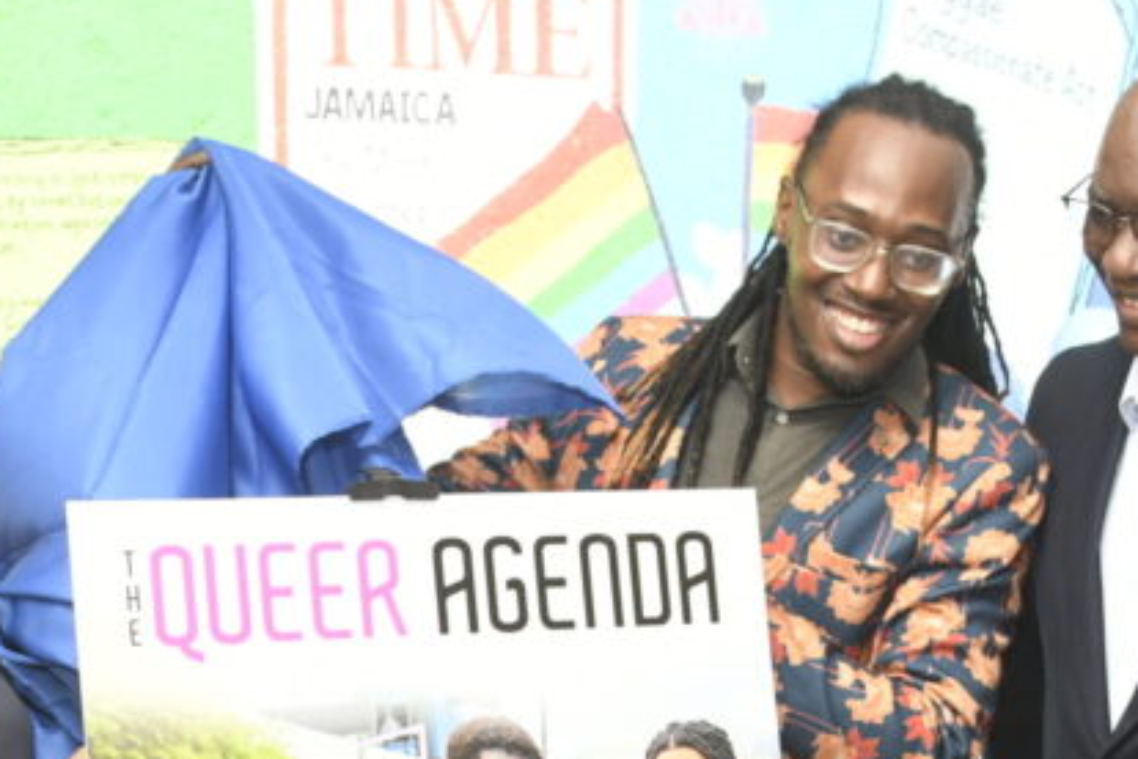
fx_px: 2813
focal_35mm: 89
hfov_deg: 22.7
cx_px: 357
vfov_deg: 15.0
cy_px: 793
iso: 1000
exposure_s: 1/250
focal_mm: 24
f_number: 8
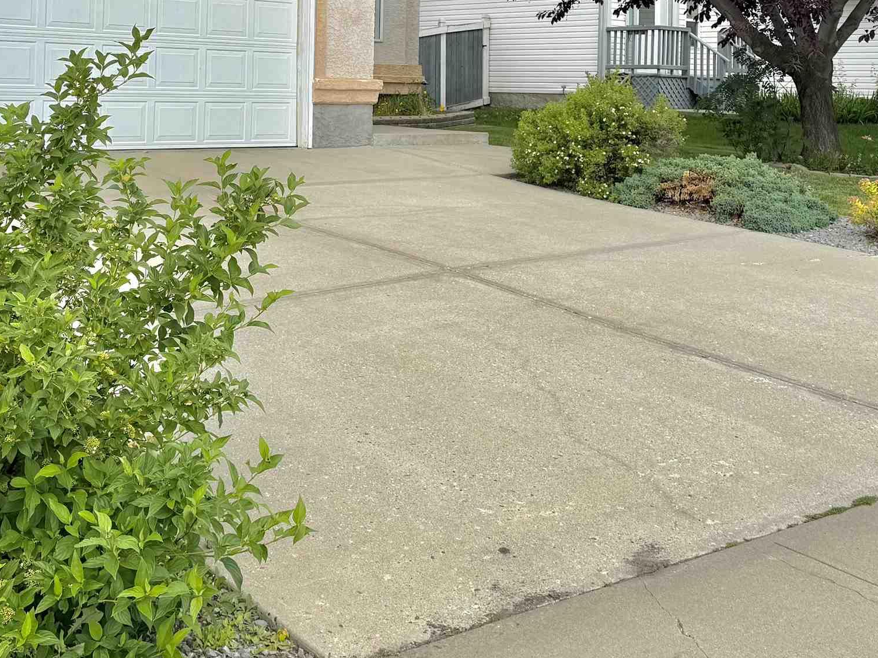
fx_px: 1243
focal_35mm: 49
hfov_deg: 38.6
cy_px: 46
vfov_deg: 28.3
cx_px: 324
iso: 80
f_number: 1.78
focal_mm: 6.76
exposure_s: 1/3584
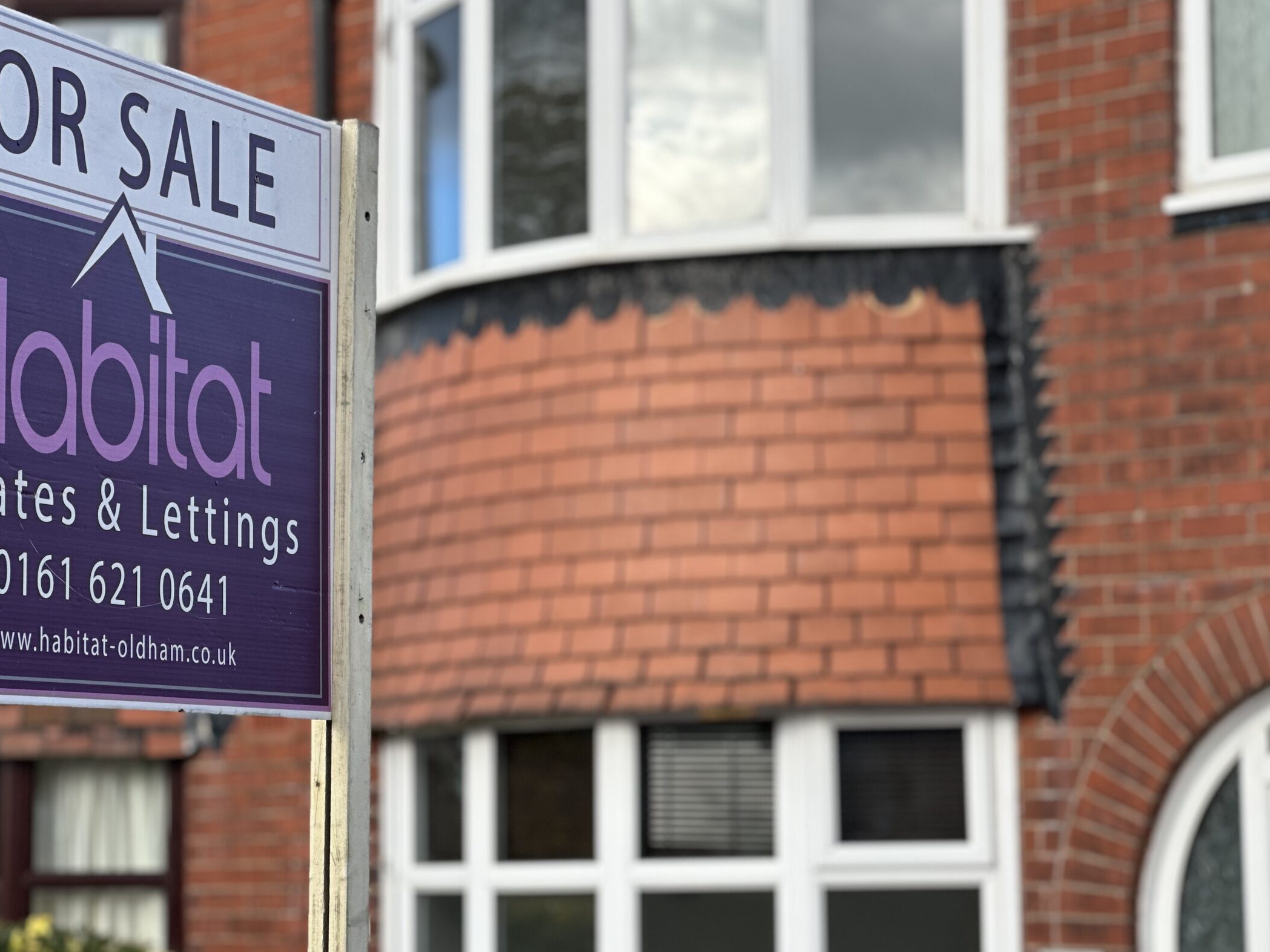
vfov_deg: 15.7
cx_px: 571
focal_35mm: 94
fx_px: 3449
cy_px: 509
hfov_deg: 20.9
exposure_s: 1/177
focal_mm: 9
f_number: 2.8
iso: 32
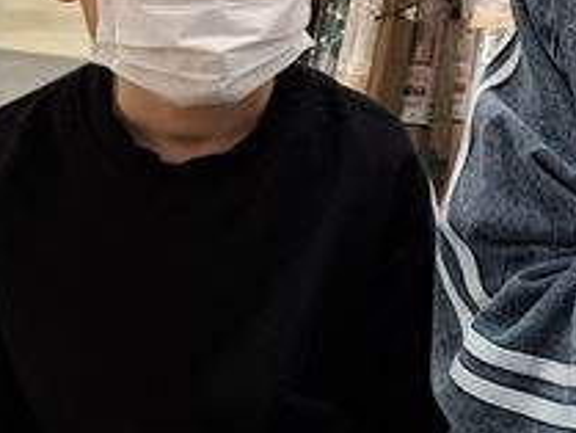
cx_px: 576
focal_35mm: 66
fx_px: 1099
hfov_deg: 27.7
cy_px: -41
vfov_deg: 21.2
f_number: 1.8
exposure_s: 1/100
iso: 160
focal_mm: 5.54
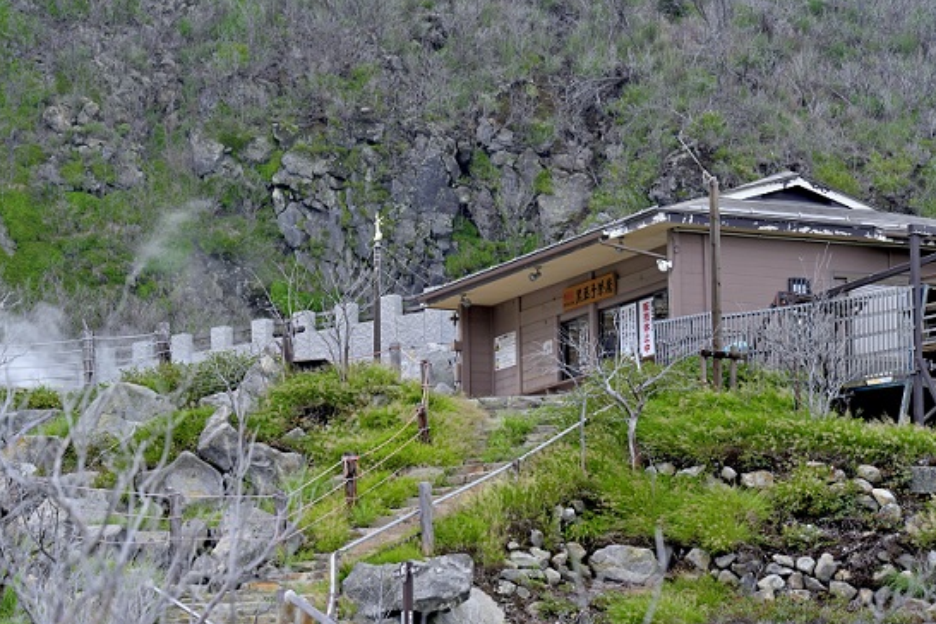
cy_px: 337
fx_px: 3276
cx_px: 419
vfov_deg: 10.9
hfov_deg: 16.3
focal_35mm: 126
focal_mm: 104
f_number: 6.7
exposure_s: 1/180
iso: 400
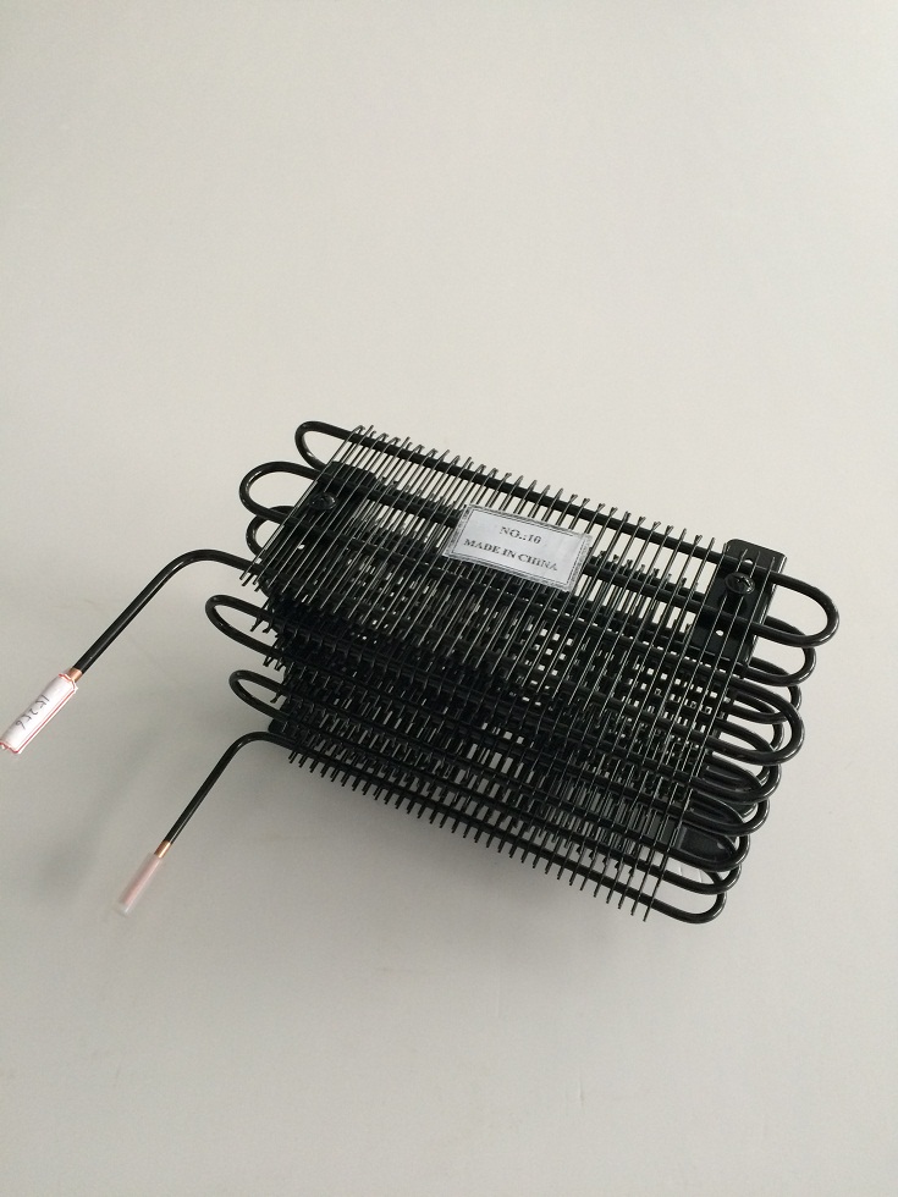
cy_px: 598
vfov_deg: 61.7
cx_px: 449
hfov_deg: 48.2
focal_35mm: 29
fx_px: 1003
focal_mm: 4.15
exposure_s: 1/33
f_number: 2.2
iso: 80
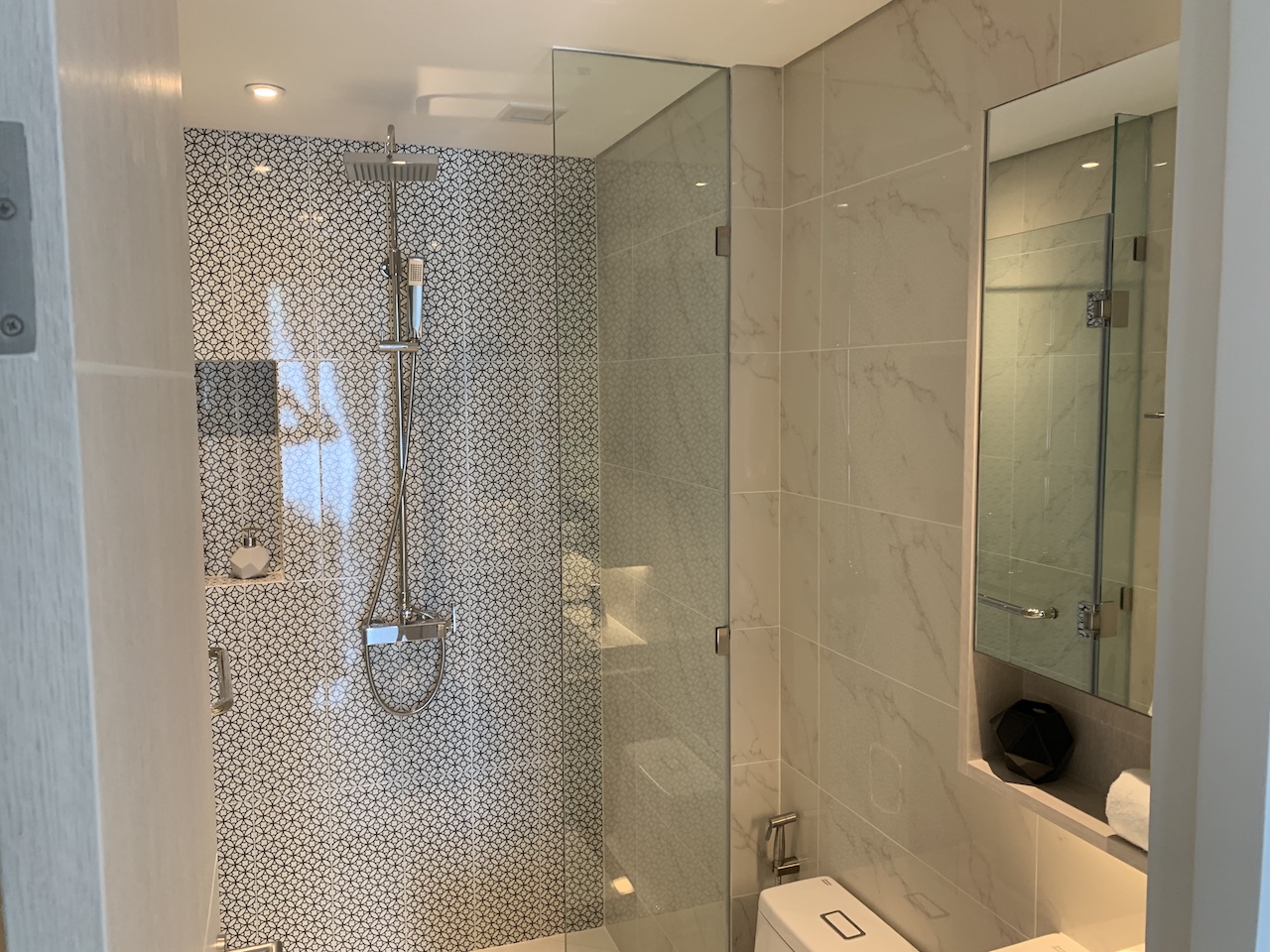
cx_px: 635
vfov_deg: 53.1
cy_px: 476
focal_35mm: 26
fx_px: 954
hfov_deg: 67.3
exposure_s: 1/60
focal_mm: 4.25
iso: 100
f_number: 1.8
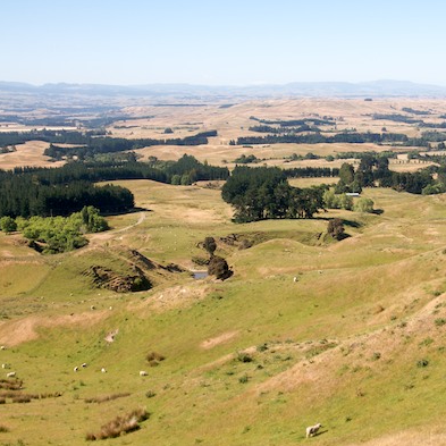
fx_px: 962
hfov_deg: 25.9
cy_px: 224
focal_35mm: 66
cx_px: 314
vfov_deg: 26.1
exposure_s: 1/400
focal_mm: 34
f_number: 10
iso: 320
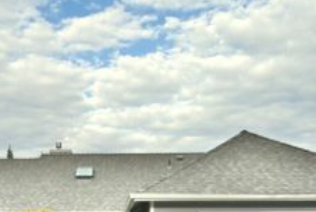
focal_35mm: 56
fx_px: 493
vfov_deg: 23.4
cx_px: 118
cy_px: 202
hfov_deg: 35.3
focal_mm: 17
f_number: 4.5
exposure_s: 1/2500
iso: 800
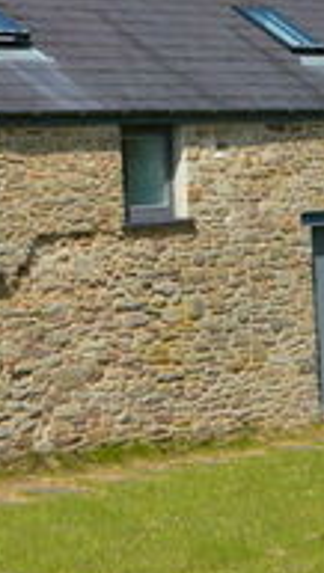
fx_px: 1903
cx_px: 116
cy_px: 235
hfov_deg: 9.7
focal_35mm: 125
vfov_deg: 17.1
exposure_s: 1/250
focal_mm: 22
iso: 100
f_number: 8
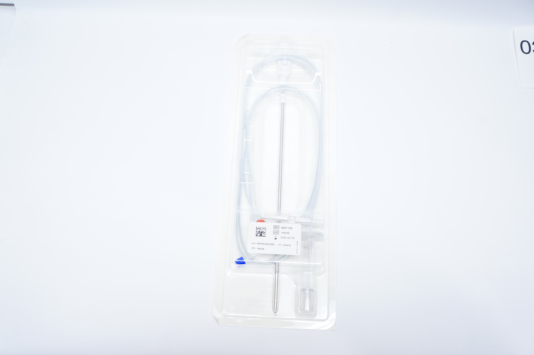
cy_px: 178
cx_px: 267
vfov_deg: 43.5
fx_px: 445
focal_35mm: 30
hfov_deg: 62.0
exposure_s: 1/30
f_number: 7.1
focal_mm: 20
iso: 800
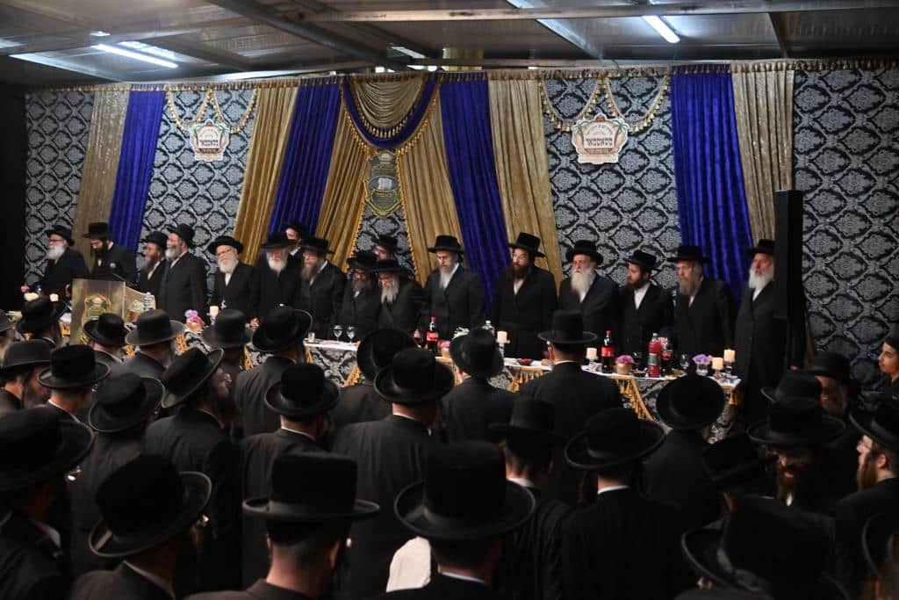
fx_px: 949
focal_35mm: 38
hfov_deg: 50.7
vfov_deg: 35.1
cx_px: 450
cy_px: 300
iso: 1000
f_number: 4
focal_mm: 38
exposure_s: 1/160
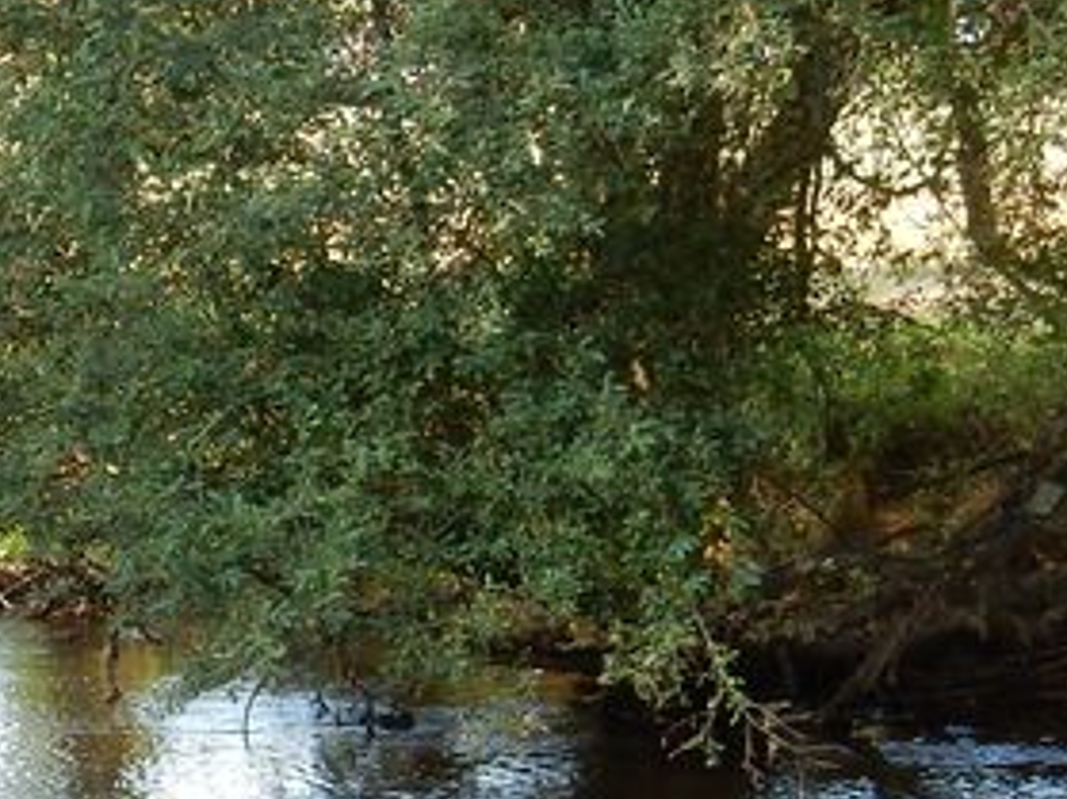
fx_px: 4868
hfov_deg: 12.1
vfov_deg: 9.4
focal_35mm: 158
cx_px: -371
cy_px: 554
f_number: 4.2
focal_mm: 7.6
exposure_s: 1/80
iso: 125
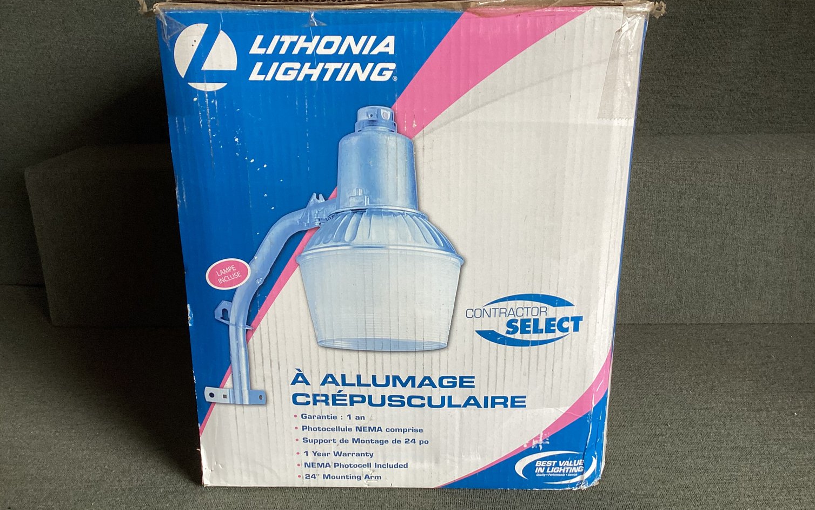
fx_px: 733
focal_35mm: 33
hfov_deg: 58.1
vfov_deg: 38.3
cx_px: 409
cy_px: 235
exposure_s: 1/100
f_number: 2.4
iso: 40
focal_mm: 3.3
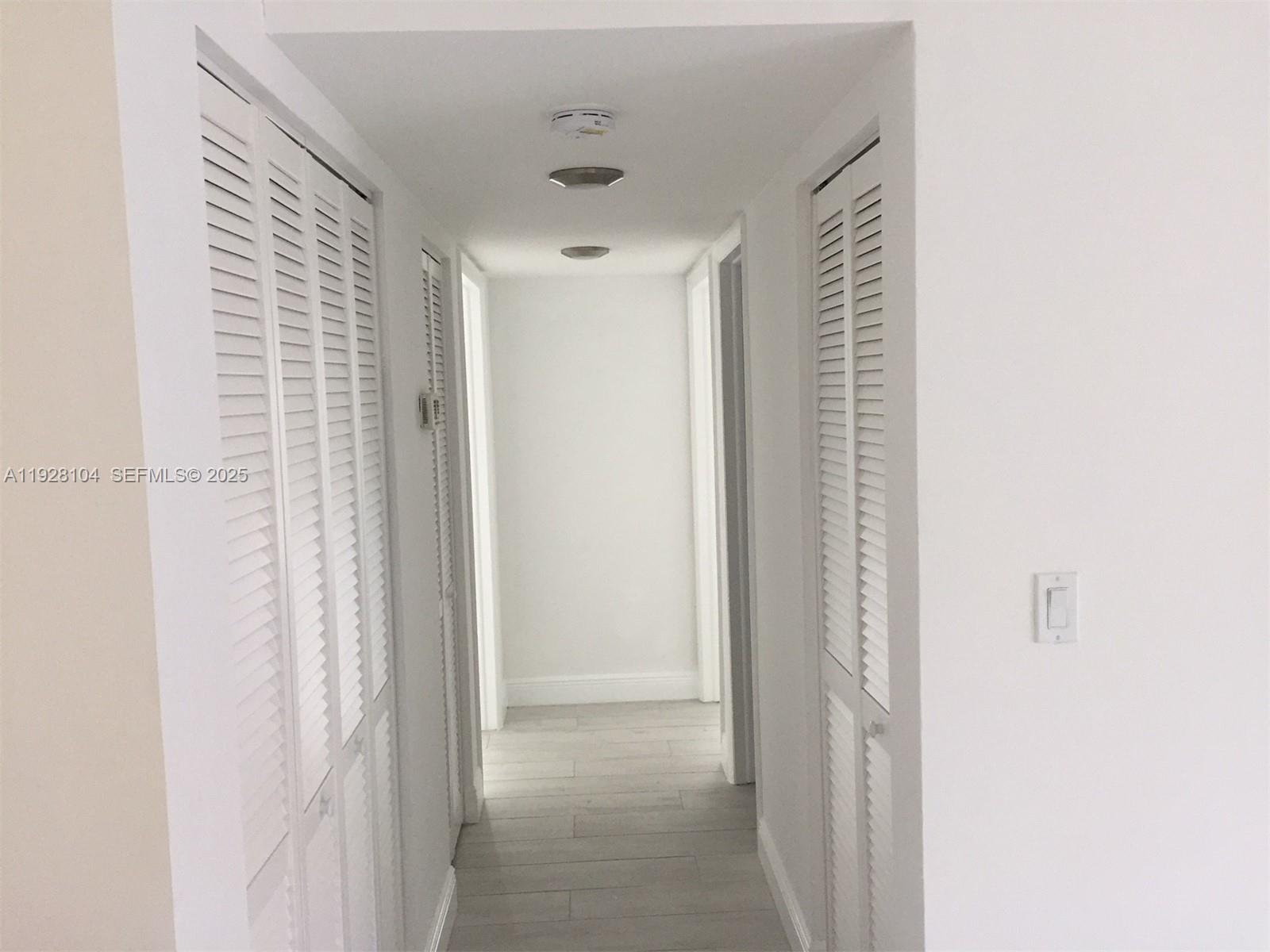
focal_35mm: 29
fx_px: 1064
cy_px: 476
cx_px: 635
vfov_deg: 48.2
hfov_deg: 61.7
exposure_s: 1/30
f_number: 2.2
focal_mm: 4.15
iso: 50
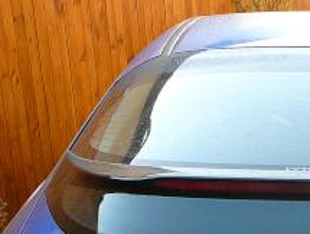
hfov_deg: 17.8
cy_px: 267
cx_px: 392
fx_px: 933
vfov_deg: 13.9
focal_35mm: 104
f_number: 2.8
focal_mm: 5.2
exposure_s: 1/160
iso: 80
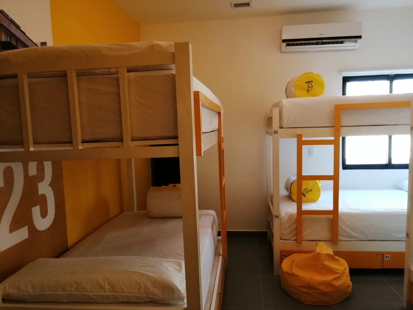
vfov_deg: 51.4
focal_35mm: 27
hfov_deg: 65.3
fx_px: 322
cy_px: 155
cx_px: 206
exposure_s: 1/120
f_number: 1.8
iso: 320
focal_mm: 3.95
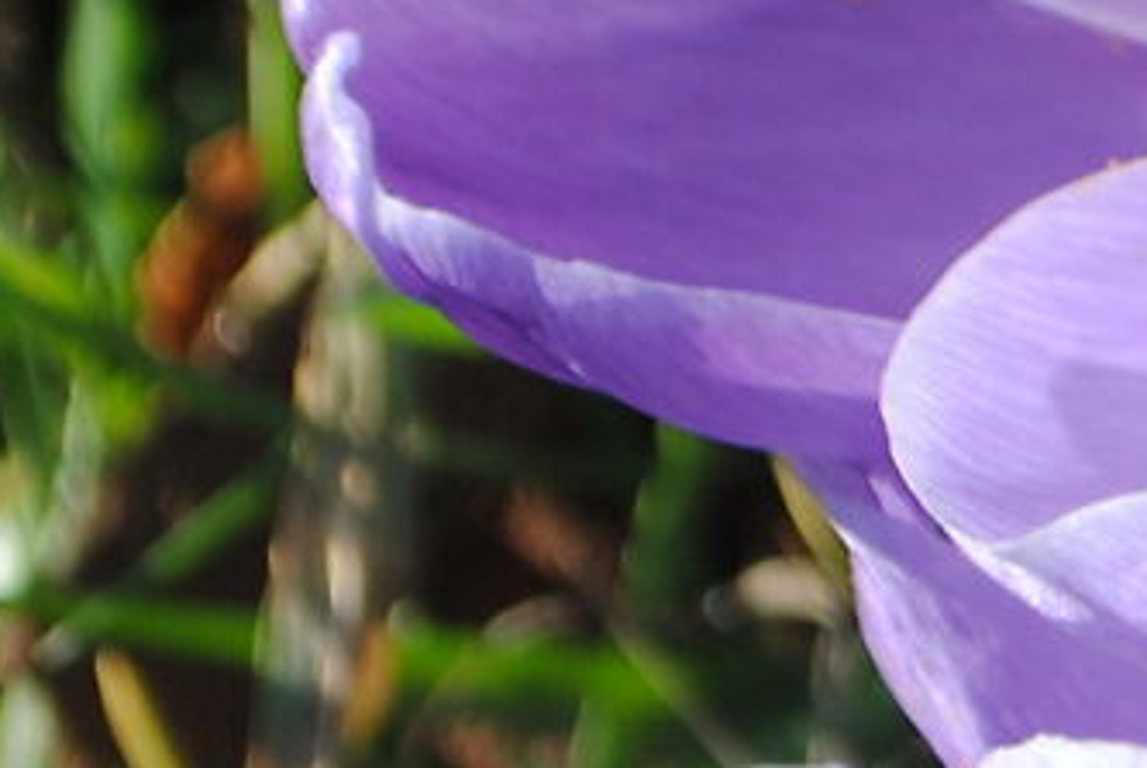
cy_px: 270
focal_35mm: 540
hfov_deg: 3.7
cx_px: 3782
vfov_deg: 2.6
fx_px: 17228
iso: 100
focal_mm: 50
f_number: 6.3
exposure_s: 1/160
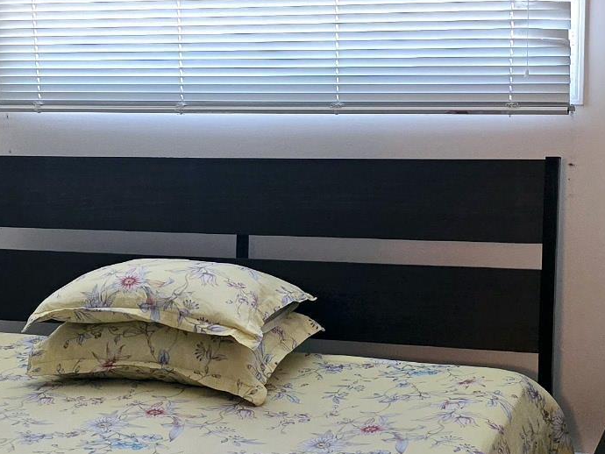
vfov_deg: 18.4
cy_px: 287
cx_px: 206
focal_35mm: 80
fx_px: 1399
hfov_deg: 24.3
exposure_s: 1/120
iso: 640
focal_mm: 6.3
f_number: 1.7
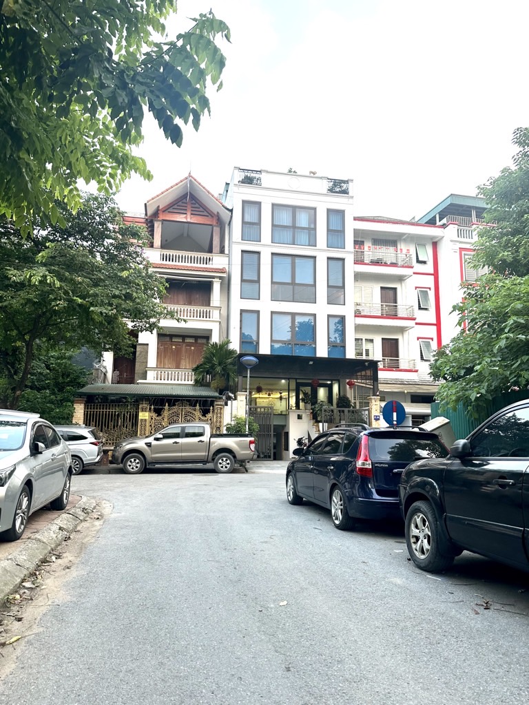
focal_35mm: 24
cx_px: 264
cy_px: 352
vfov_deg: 71.6
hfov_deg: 56.8
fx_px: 489
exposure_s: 1/131
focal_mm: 6.86
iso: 64
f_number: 1.78
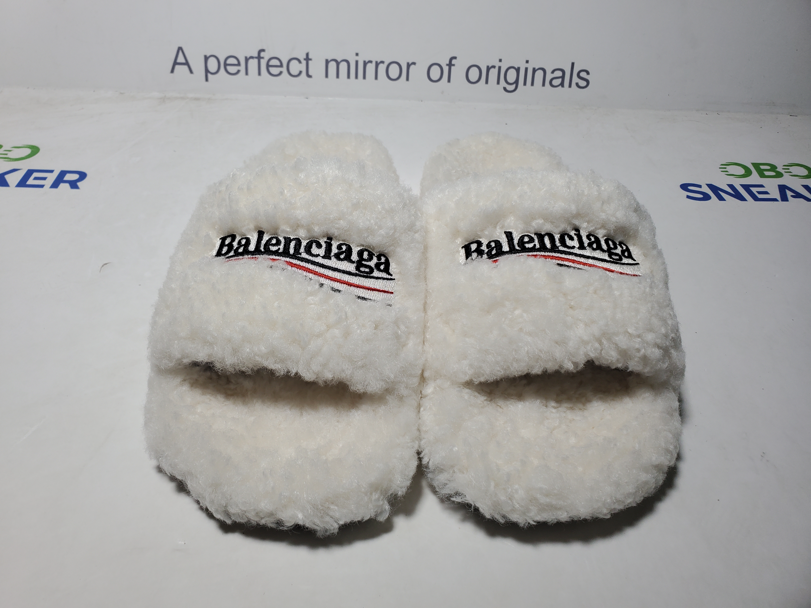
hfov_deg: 67.3
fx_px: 609
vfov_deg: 53.1
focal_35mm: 26
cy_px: 304
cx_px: 406
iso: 50
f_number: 2.4
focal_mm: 4.3
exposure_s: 1/293
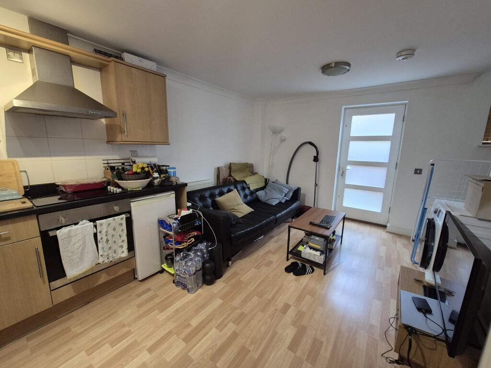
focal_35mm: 13
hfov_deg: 106.2
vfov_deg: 89.9
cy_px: 184
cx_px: 246
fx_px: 184
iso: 400
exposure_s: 1/50
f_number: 2.2
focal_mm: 2.2
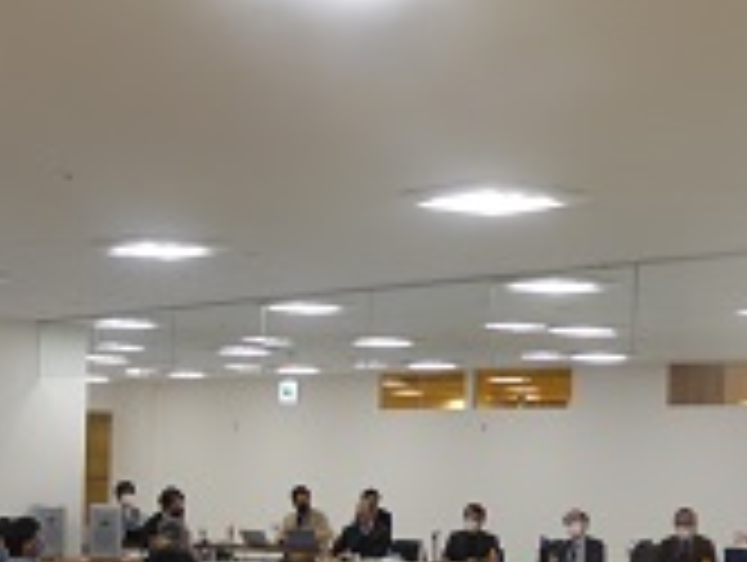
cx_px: 104
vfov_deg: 17.9
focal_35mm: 82
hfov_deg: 23.3
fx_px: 1772
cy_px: 409
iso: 160
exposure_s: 1/60
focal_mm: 6.9
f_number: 3.9
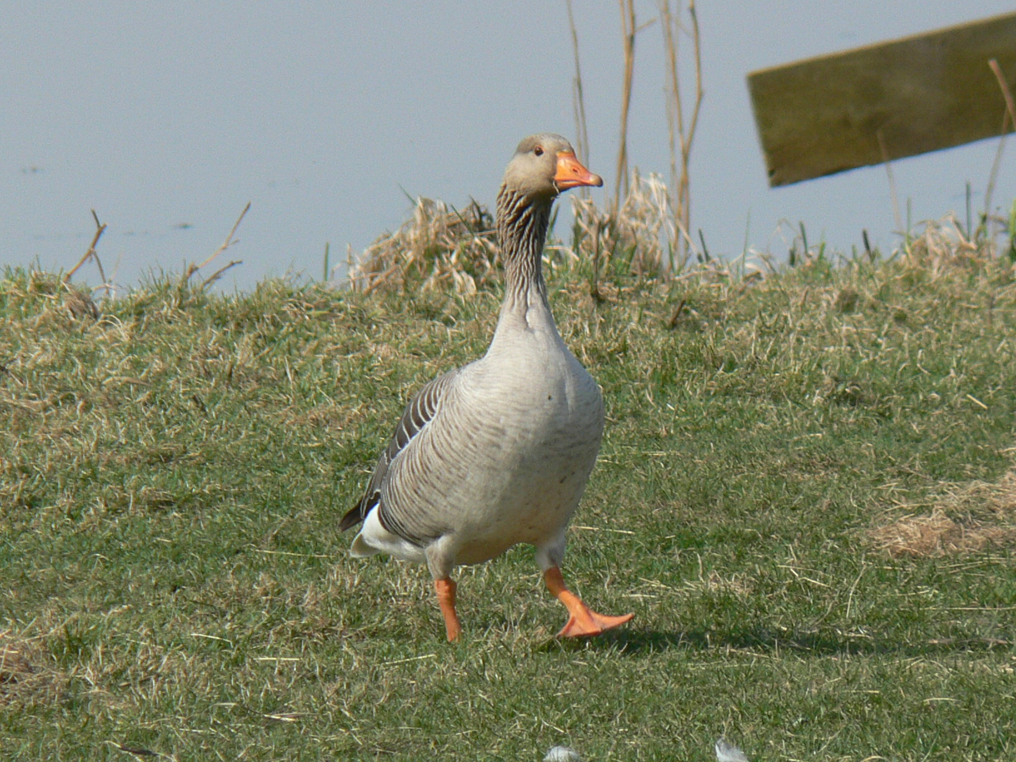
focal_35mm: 420
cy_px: 381
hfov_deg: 4.7
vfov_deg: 3.5
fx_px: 12327
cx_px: 508
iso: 80
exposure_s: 1/320
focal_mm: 88.8
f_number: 5.6
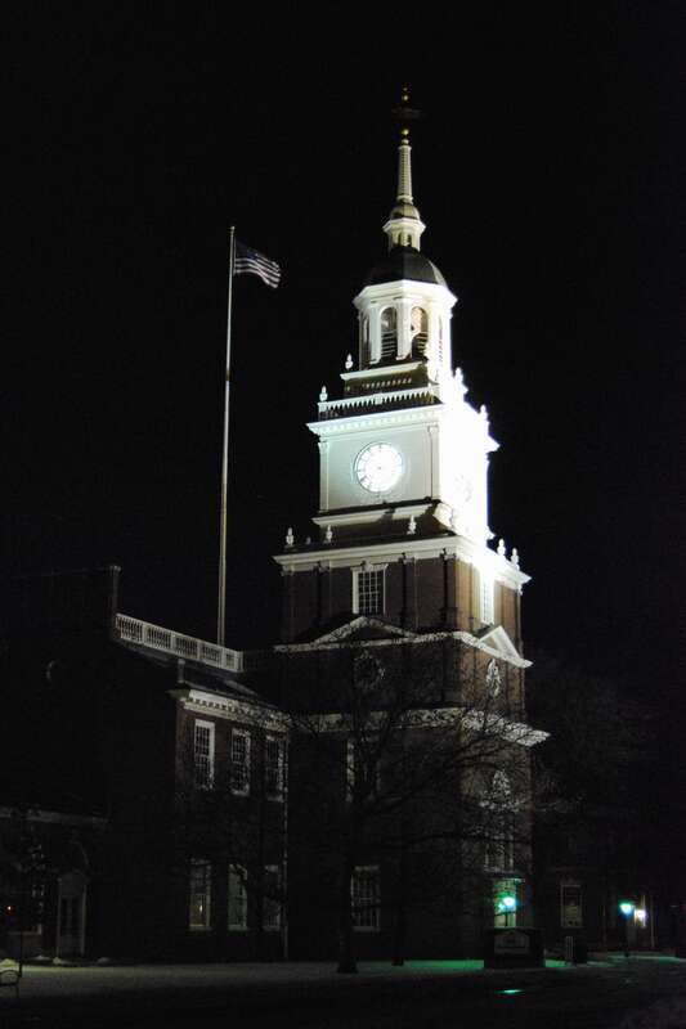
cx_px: 343
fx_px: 1372
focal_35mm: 48
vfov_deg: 41.1
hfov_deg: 28.1
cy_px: 514
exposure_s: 1/20
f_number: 4.5
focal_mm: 32
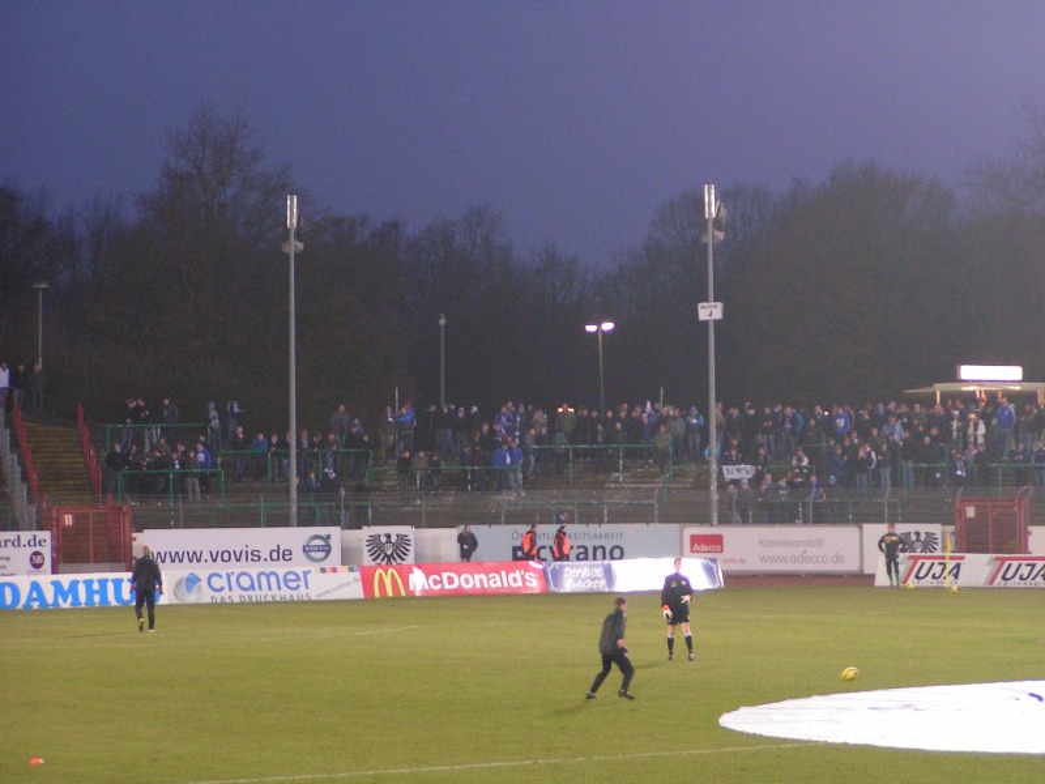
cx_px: 522
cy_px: 392
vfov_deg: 9.5
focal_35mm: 157
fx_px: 4740
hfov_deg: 12.6
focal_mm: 24
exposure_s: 1/30
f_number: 3.5
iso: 200
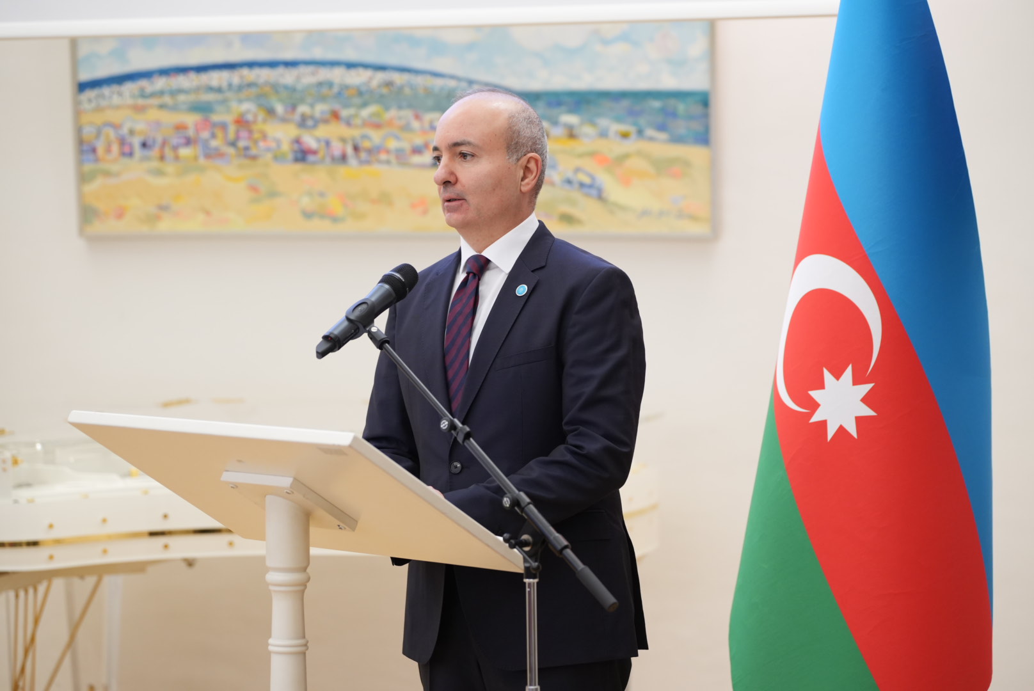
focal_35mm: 91
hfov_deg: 22.4
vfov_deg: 15.1
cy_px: 346
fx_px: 2616
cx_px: 517
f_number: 3.2
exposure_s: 1/160
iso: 1600
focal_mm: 91
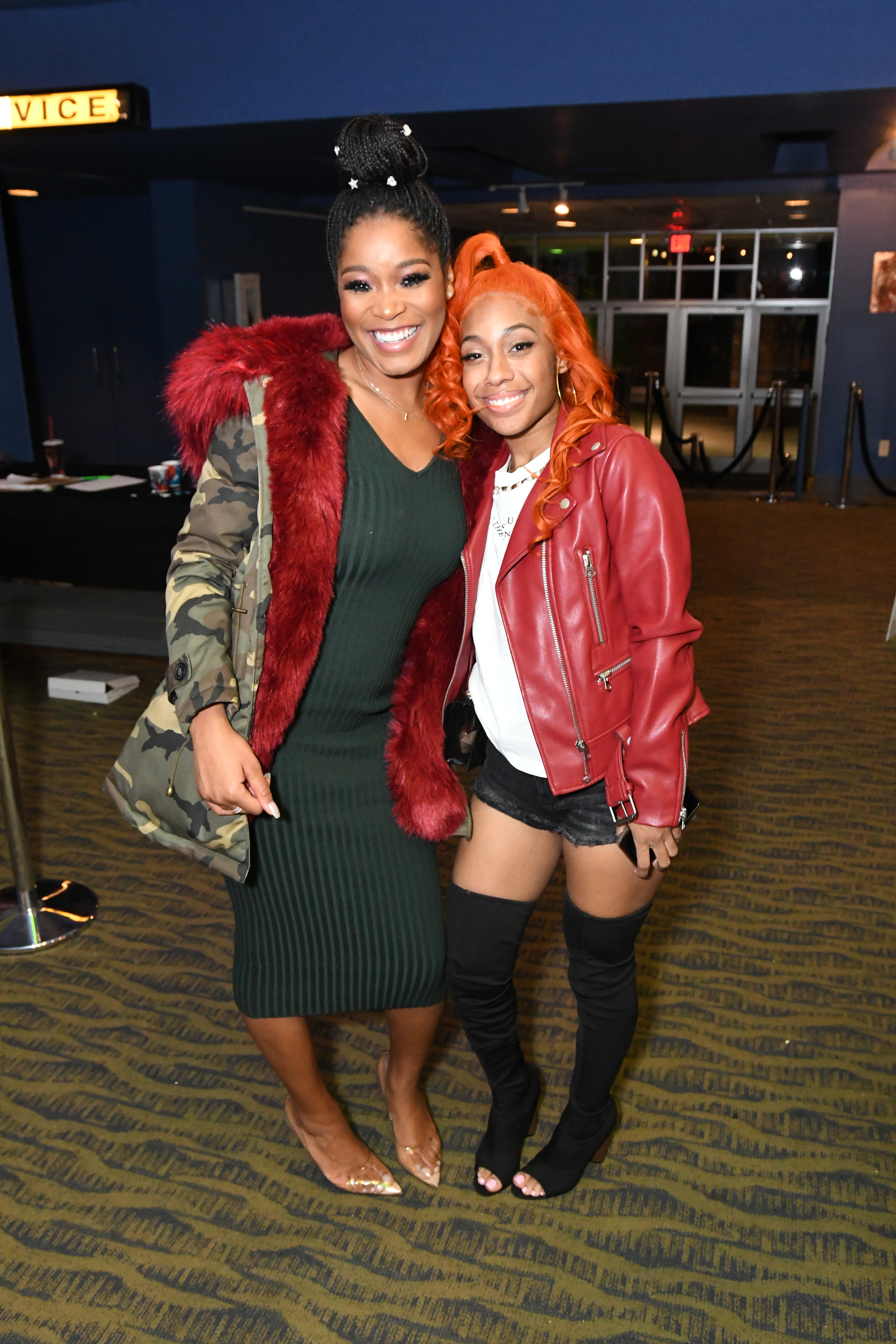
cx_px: 448
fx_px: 1120
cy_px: 672
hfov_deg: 43.6
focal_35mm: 30
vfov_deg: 61.9
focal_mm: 20
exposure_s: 1/100
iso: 5000
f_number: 4
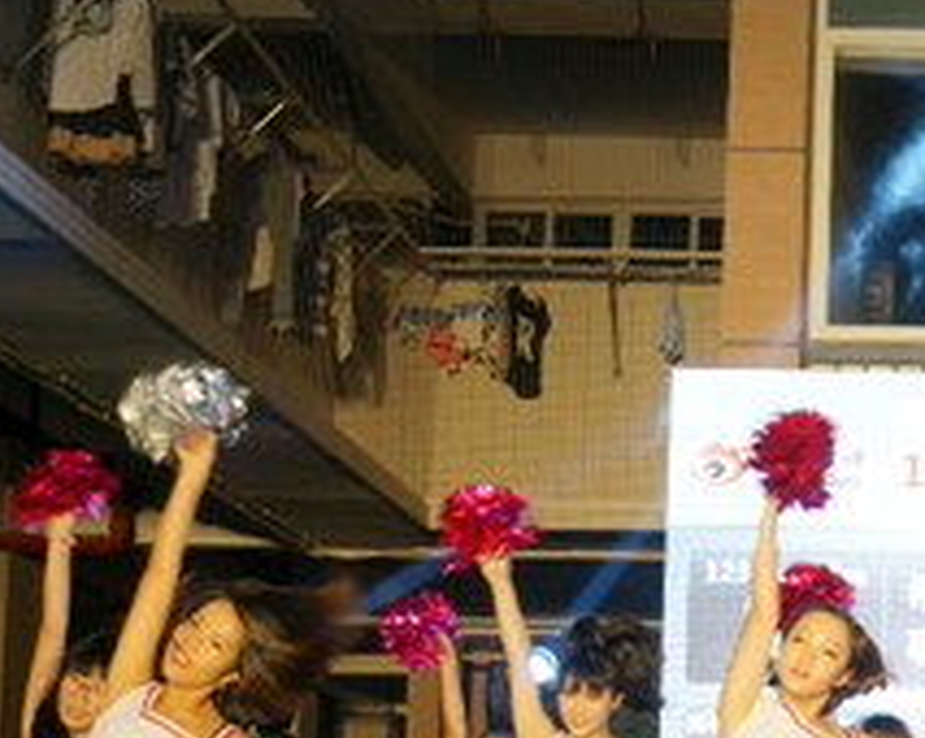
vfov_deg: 16.0
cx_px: 1116
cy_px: 629
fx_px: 2598
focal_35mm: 95
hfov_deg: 19.0
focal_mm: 24
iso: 400
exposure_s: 1/60
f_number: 4
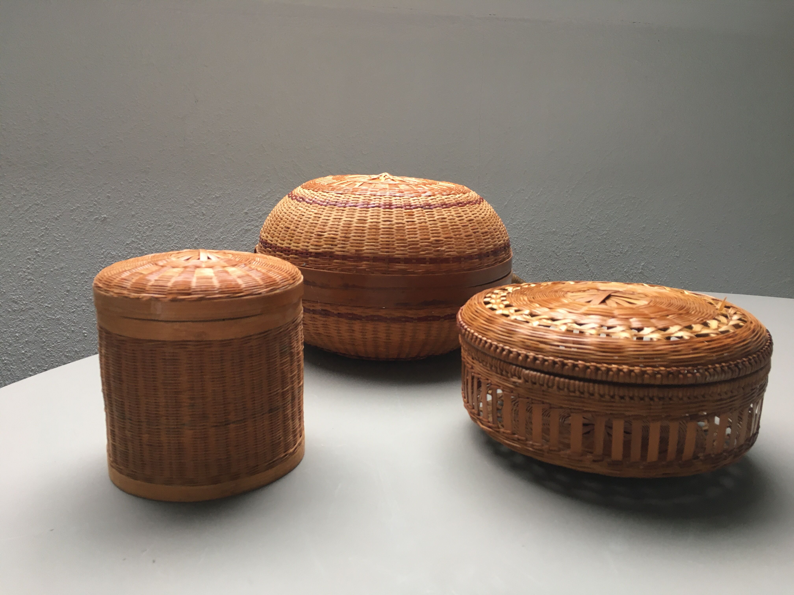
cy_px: 298
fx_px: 665
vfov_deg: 48.2
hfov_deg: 61.7
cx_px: 397
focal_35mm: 29
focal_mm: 4.15
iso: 80
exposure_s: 1/33
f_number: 2.2
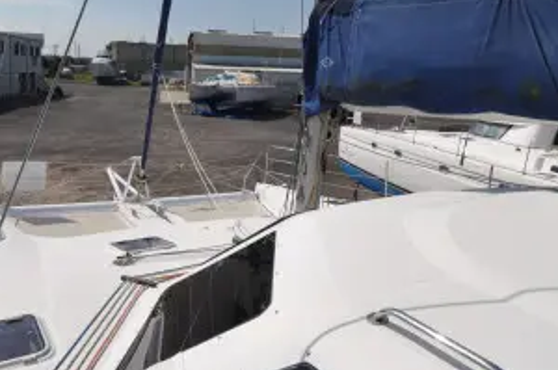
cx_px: 216
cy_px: 168
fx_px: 495
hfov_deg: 58.2
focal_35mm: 32
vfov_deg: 40.9
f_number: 11
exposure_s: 1/500
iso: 200
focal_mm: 10
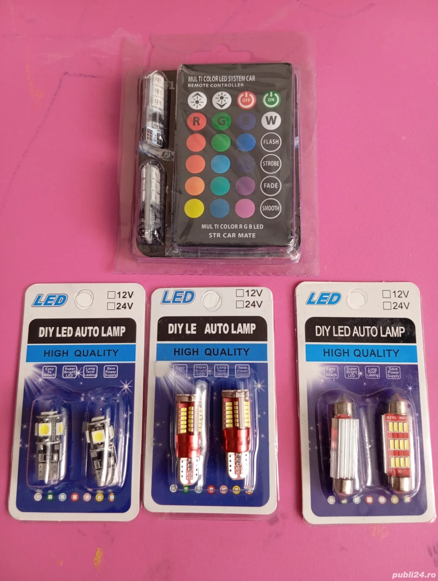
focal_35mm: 28
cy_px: 290
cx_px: 219
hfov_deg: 49.9
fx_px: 471
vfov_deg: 63.4
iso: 1024
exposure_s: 1/33.3
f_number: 1.8
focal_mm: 4.22
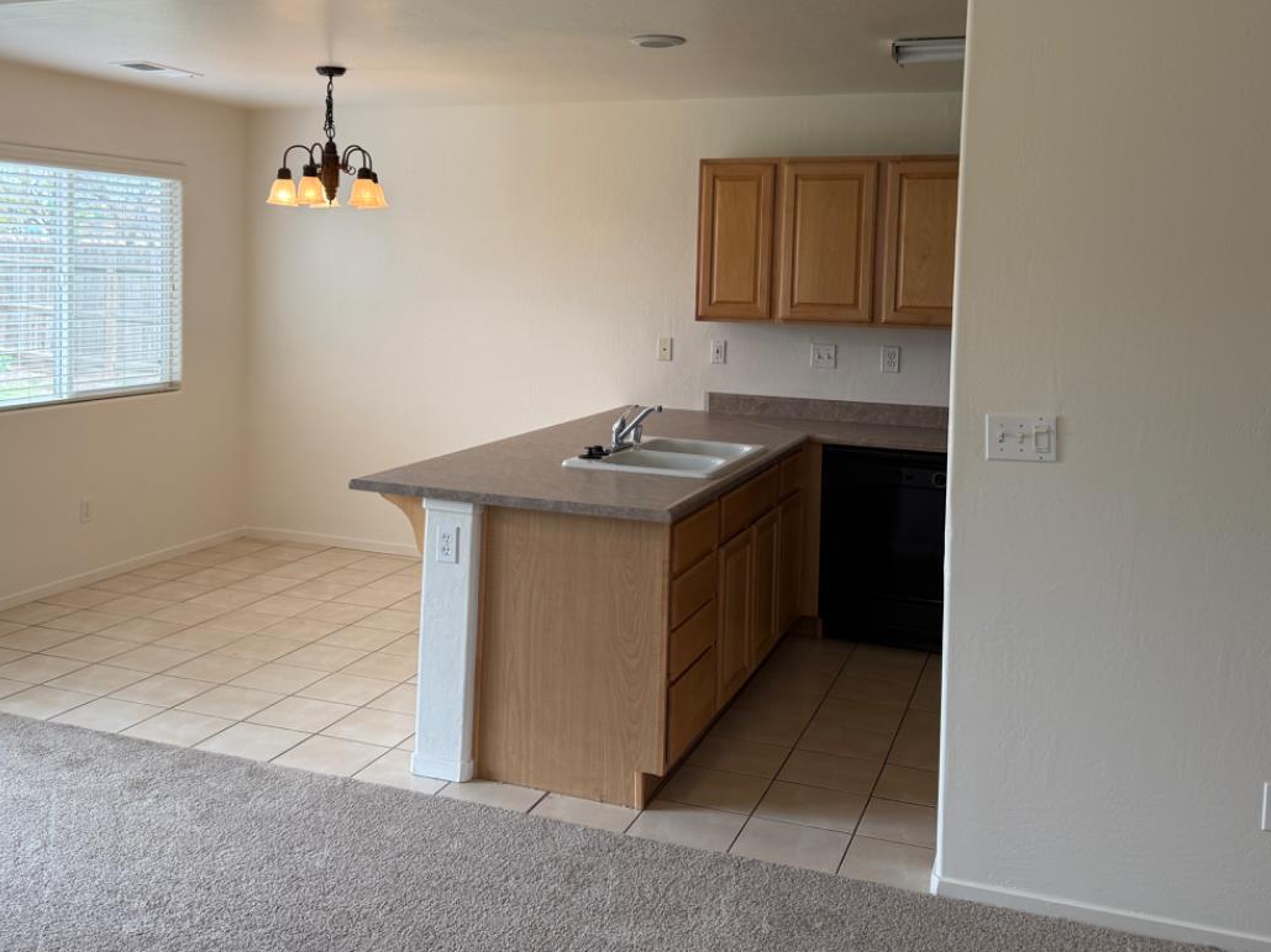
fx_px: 1285
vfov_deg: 40.3
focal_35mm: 35
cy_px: 338
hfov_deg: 52.5
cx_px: 560
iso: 100
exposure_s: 1/120
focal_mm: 6.76
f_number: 1.78
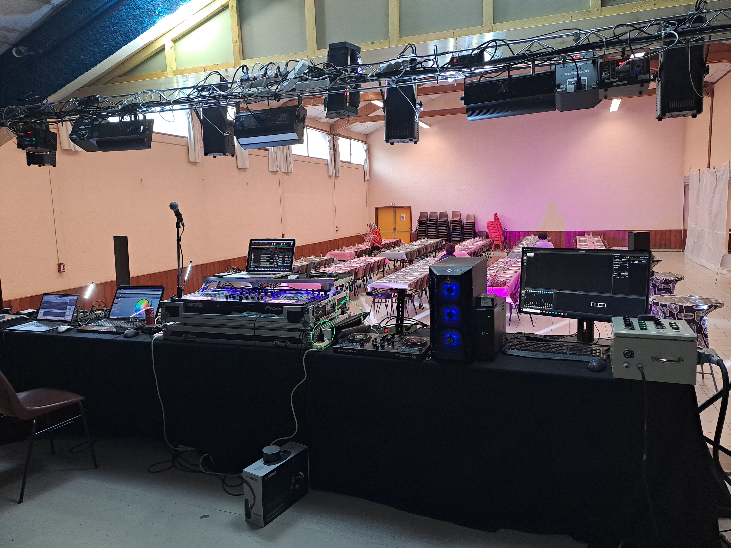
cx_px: 366
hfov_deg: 69.4
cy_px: 274
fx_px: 528
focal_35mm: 25
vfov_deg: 54.9
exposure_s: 1/50
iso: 160
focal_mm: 4.65
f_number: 1.8
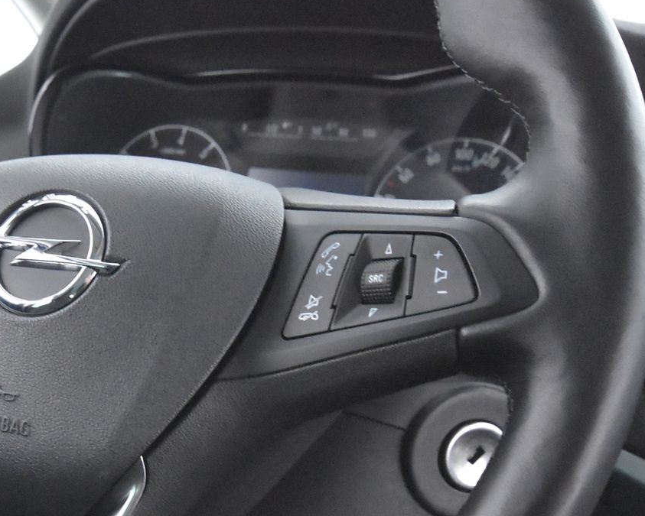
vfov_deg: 27.8
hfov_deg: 33.1
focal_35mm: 54
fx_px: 1031
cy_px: 366
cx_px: 77
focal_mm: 20
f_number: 5.6
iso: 12800
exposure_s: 1/30
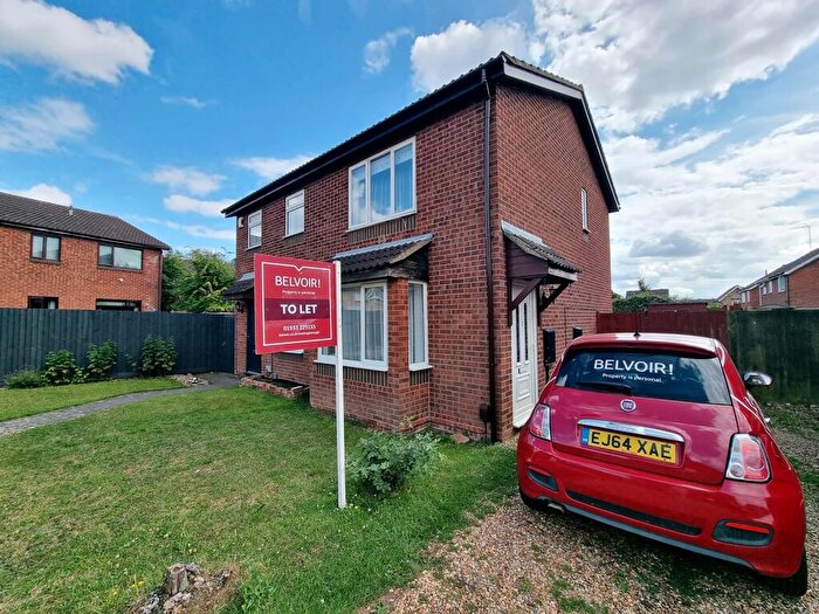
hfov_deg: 106.2
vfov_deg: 89.9
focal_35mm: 13
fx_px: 308
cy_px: 307
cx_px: 410
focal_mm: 2.2
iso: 50
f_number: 2.2
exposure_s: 1/1624
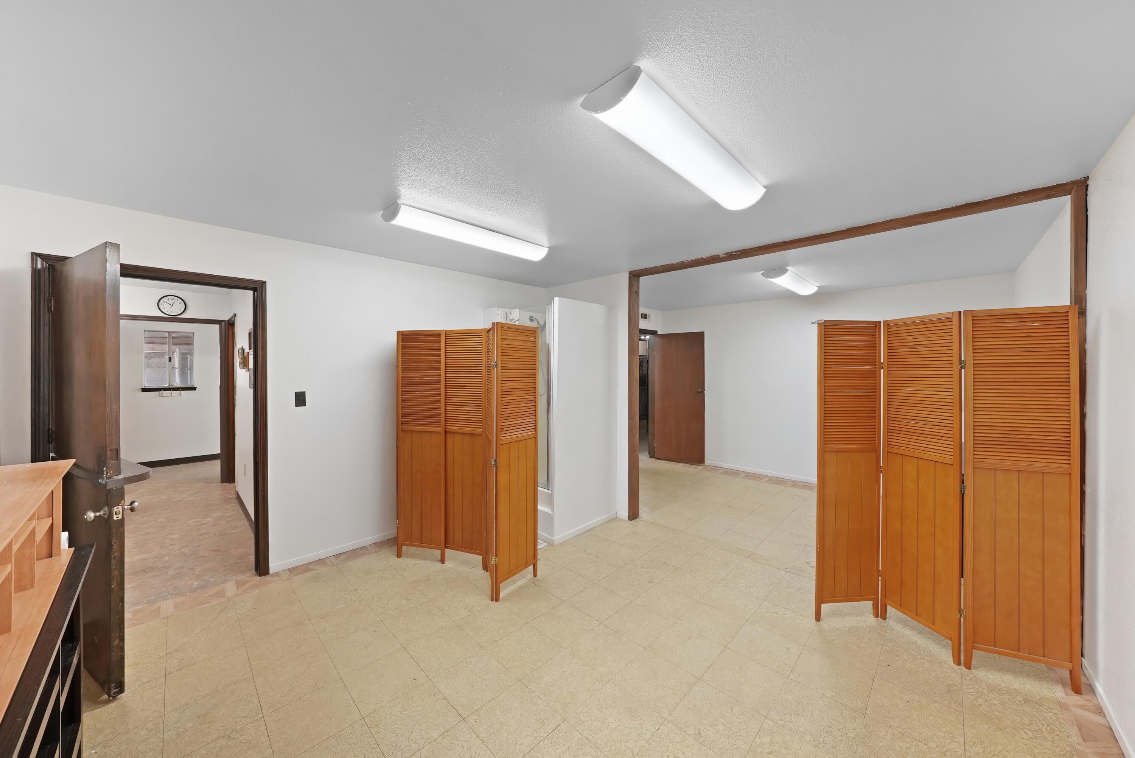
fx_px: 378
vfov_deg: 90.1
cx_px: 568
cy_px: 379
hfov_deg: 112.6
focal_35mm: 12
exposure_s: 1/30
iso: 500
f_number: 9
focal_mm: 12
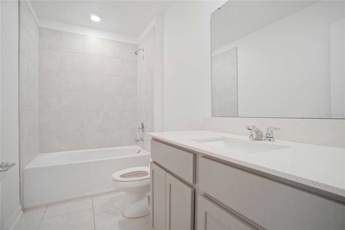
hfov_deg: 95.0
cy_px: 115
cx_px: 172
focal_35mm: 16
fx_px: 158
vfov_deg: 72.1
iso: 800
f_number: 5
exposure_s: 1/30
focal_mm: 11
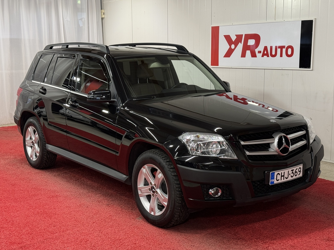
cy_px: 124
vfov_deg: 29.7
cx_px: 167
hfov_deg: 38.9
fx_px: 473
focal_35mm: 49
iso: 50
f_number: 1.78
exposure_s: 1/50
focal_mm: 6.76
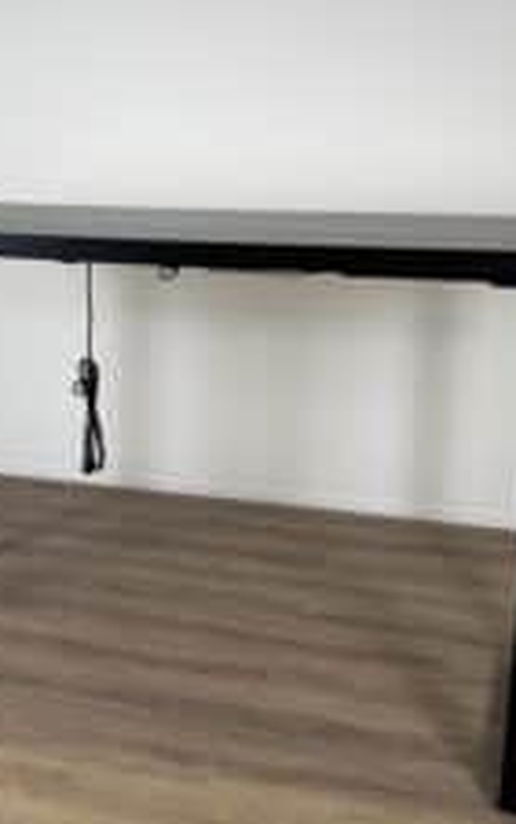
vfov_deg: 41.0
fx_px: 1100
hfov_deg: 26.2
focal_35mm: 49
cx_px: 172
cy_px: 410
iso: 125
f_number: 1.5
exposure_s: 1/65
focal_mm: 5.7
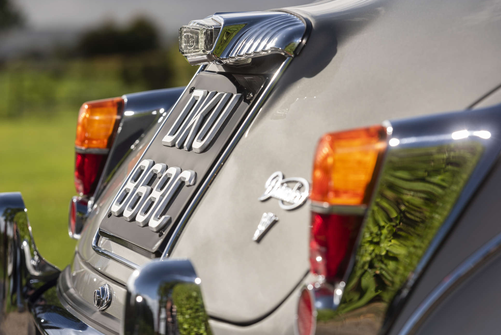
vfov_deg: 9.2
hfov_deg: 13.7
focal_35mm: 150
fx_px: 2089
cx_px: 251
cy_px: 172
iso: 200
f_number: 7.1
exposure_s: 1/320
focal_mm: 145
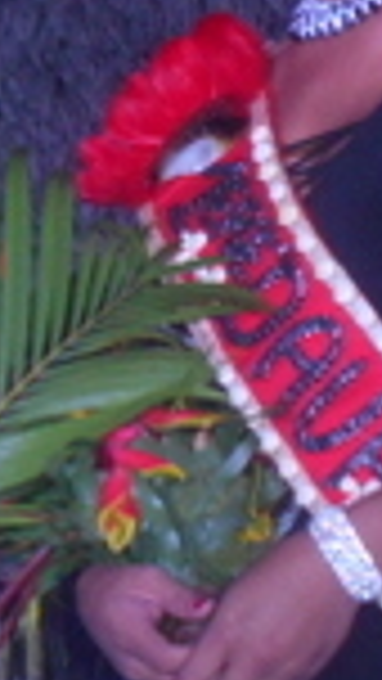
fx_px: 3653
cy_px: 441
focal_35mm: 203
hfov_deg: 5.8
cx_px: -422
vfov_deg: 10.6
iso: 450
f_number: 4.2
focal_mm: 7.7
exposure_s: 1/30
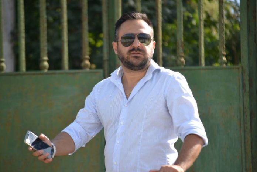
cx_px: 128
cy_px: 86
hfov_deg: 10.2
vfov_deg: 6.8
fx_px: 1446
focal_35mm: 202
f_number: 5
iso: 400
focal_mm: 135
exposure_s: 1/800
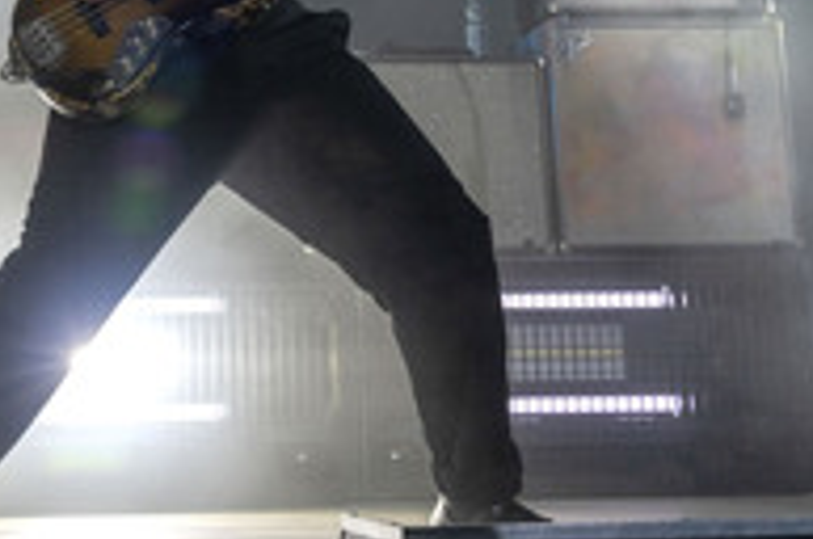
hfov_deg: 24.5
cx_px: 196
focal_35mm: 82
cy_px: -63
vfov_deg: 16.1
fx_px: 1849
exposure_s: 1/320
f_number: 8
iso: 2000
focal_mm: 35
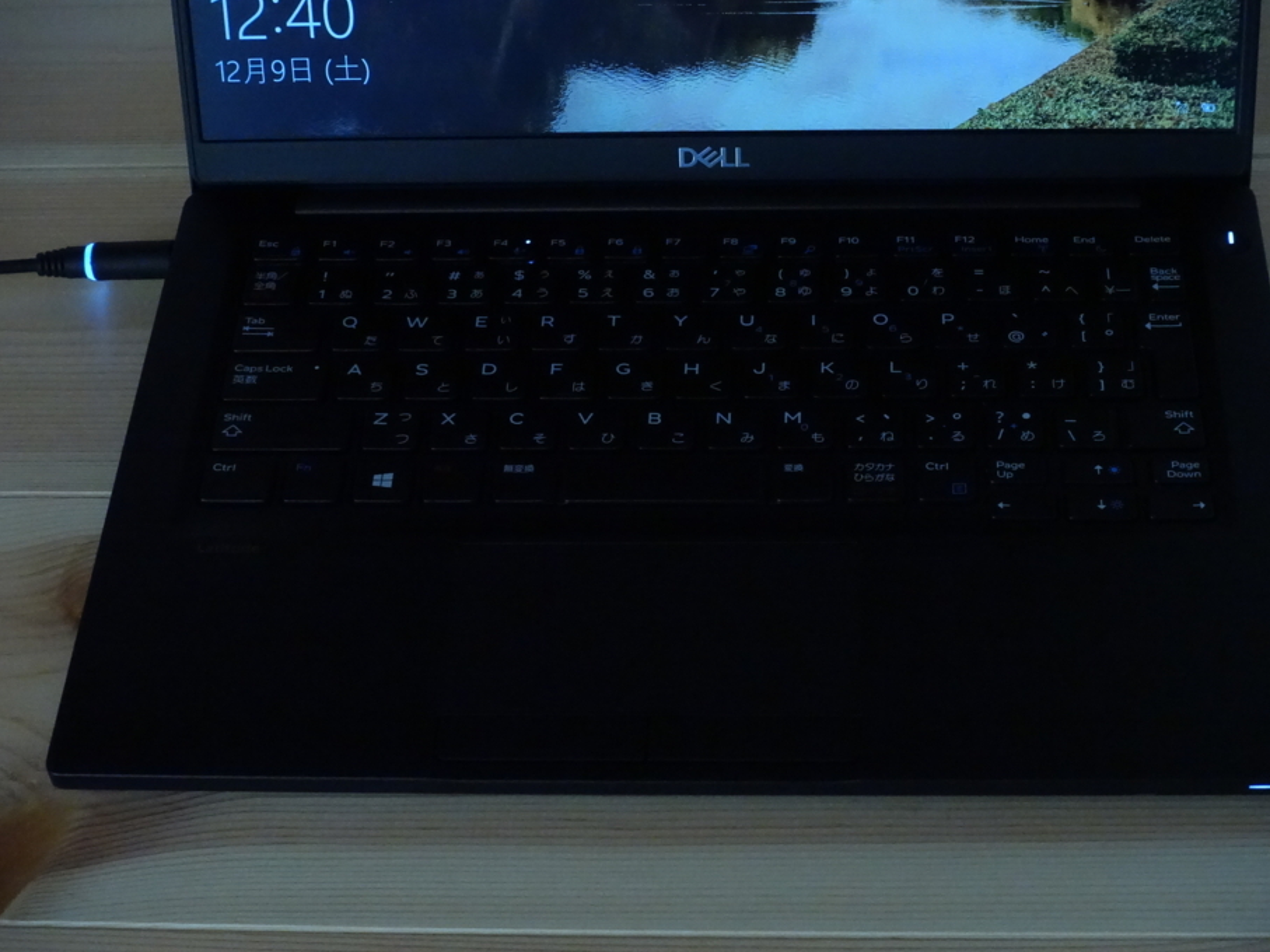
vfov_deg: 19.4
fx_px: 2788
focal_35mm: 76
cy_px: 477
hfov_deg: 25.7
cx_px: 686
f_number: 8
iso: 6400
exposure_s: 1/125
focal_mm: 25.7
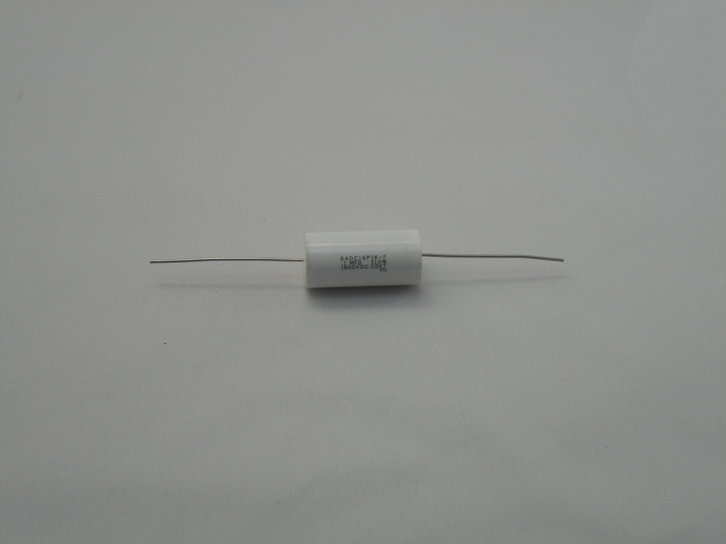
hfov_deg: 29.0
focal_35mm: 67
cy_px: 272
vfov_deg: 21.9
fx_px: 1405
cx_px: 363
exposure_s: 1/40
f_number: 5.3
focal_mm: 12
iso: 80
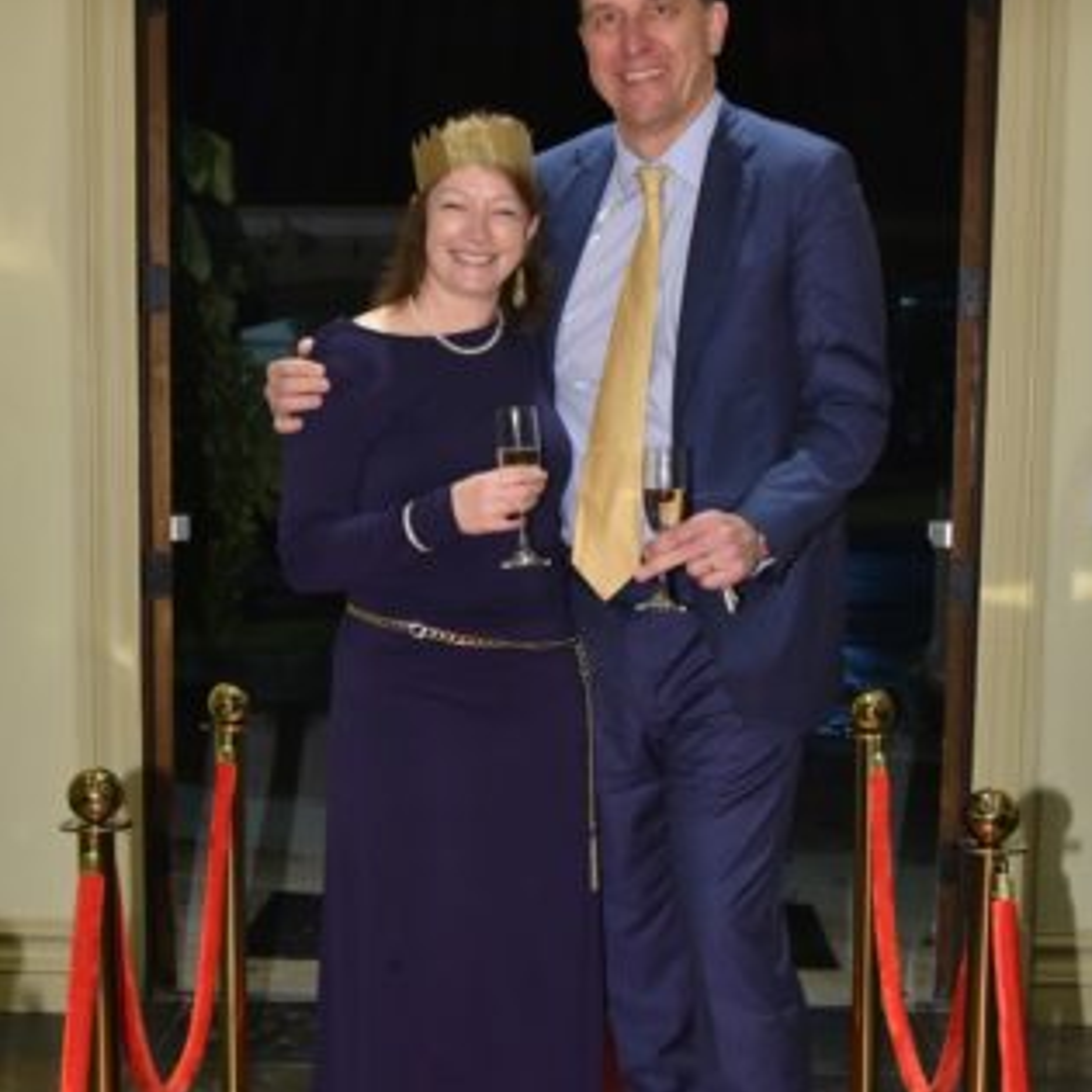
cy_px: 655
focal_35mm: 57
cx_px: 546
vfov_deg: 30.0
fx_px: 2034
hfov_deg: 30.0
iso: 1600
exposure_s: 1/60
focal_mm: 44
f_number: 6.3
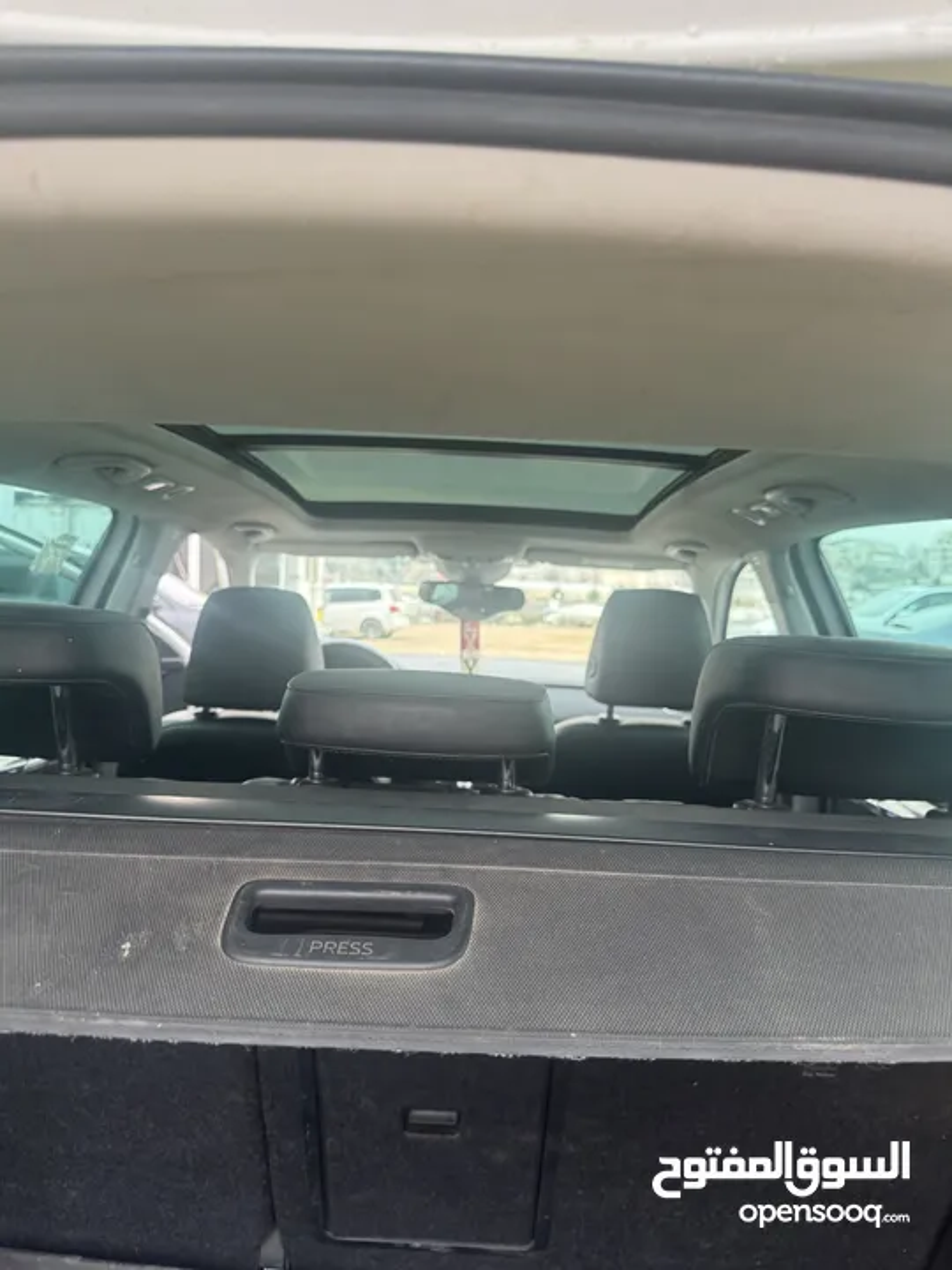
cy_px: 635
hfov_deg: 56.8
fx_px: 880
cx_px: 476
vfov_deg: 71.6
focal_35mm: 24
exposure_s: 1/50
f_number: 1.78
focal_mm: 6.76
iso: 160
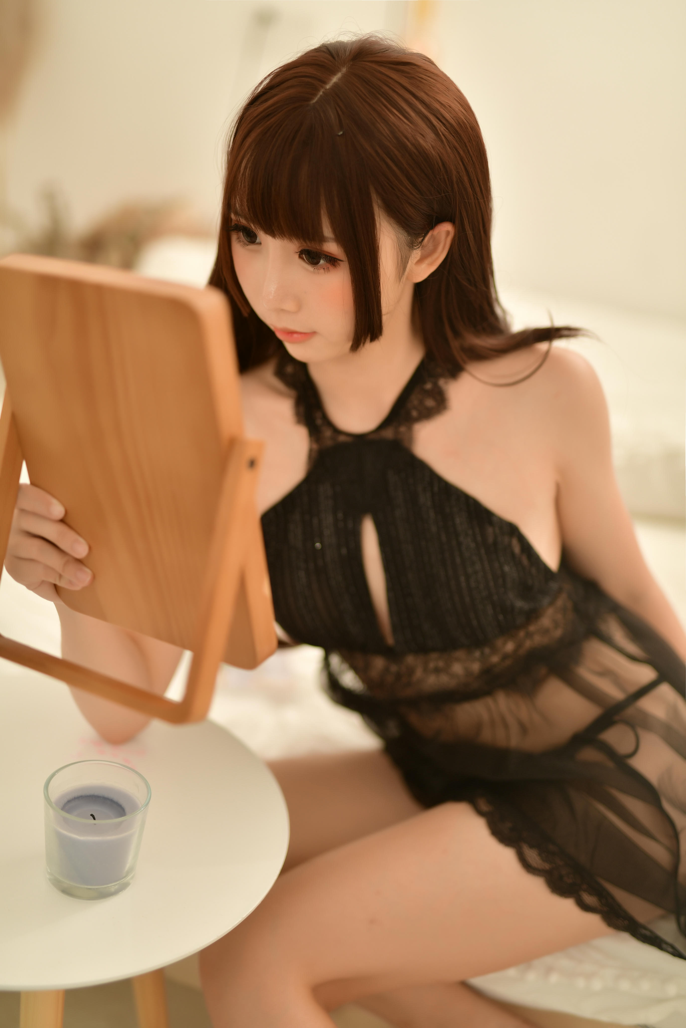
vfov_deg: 39.6
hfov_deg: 27.0
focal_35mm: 50
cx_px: 343
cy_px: 514
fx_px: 1429
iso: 200
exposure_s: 1/500
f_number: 1.4
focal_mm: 50
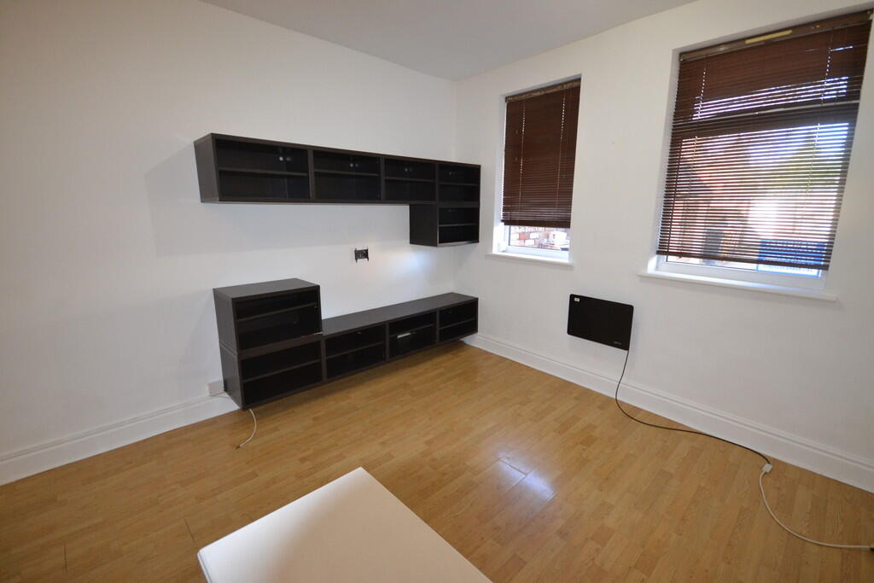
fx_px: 364
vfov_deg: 77.3
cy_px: 292
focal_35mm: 15
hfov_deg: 100.4
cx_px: 437
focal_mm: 10
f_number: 4
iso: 1100
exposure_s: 1/60
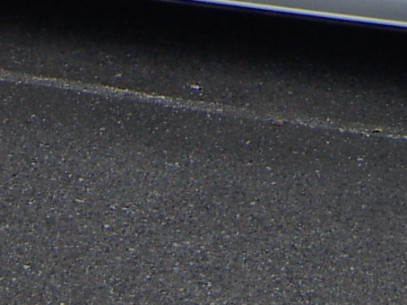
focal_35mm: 127
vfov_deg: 11.1
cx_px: 285
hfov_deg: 15.5
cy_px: -197
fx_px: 1492
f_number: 2.8
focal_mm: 4.7
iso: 50
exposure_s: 1/500
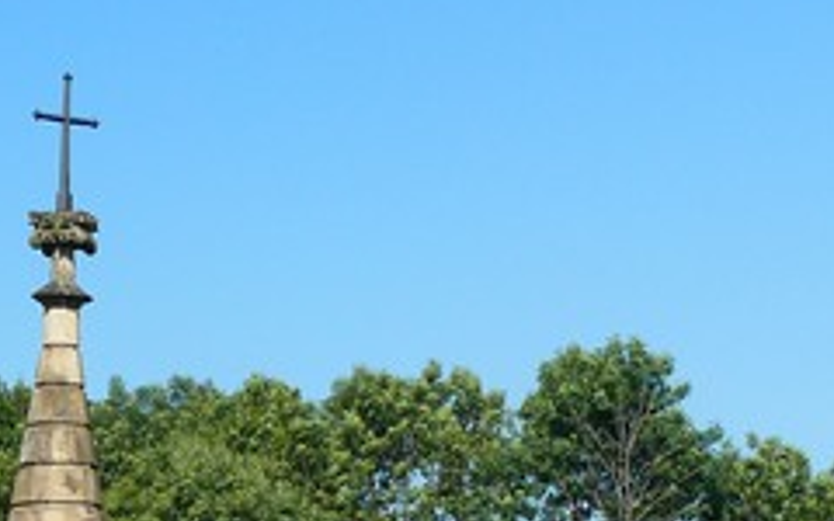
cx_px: 212
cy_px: 722
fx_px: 3909
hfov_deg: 12.1
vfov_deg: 7.5
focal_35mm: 172
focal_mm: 11
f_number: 4
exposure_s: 1/250
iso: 100
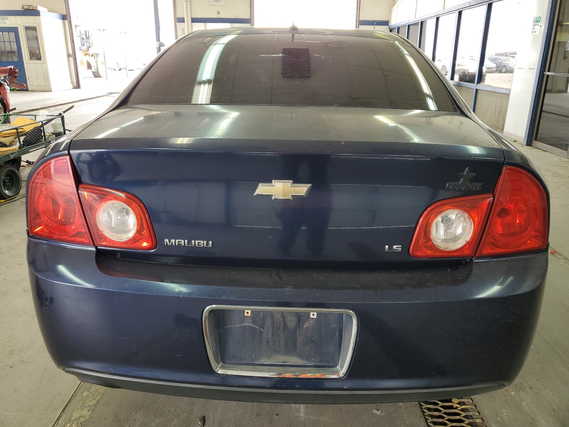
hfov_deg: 67.3
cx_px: 284
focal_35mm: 26
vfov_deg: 53.1
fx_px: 427
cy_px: 214
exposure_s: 1/60.2
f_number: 1.5
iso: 50
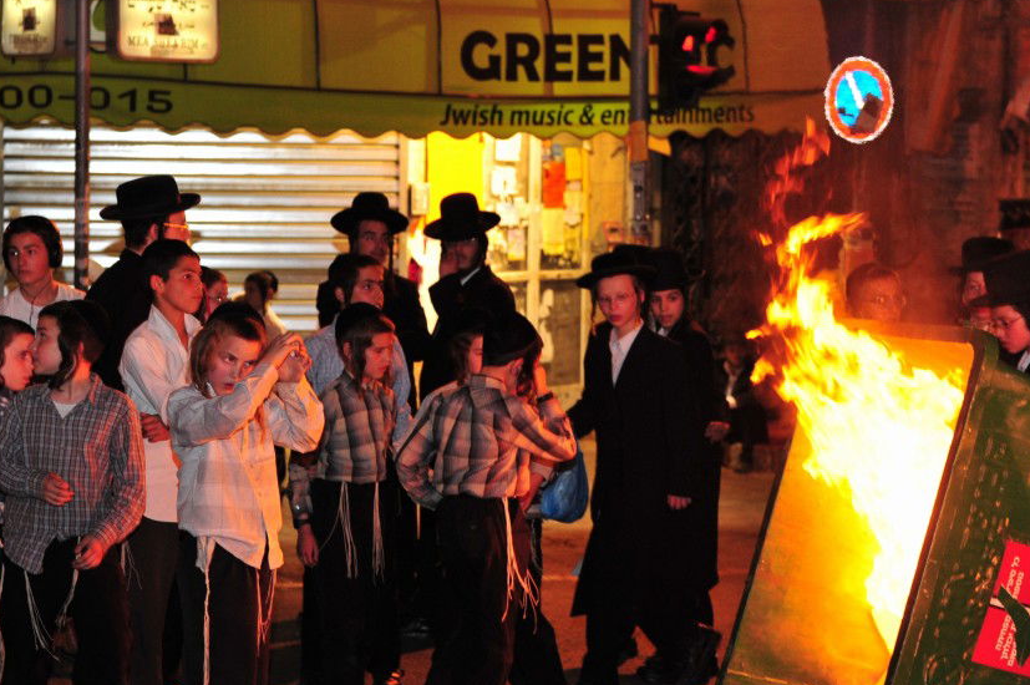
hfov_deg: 22.6
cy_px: 369
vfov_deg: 15.2
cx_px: 513
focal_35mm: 90
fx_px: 2573
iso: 1600
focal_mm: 62
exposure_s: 1/160
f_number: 4
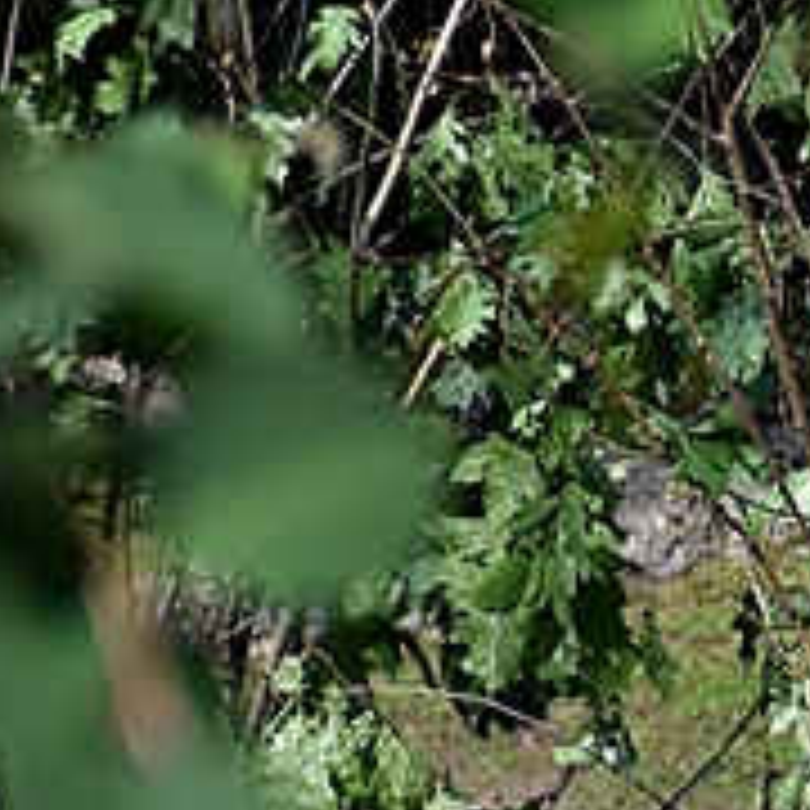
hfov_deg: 2.7
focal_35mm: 652
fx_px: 17261
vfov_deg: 2.7
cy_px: 1136
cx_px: 1922
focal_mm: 90
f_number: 5.6
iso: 200
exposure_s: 1/500
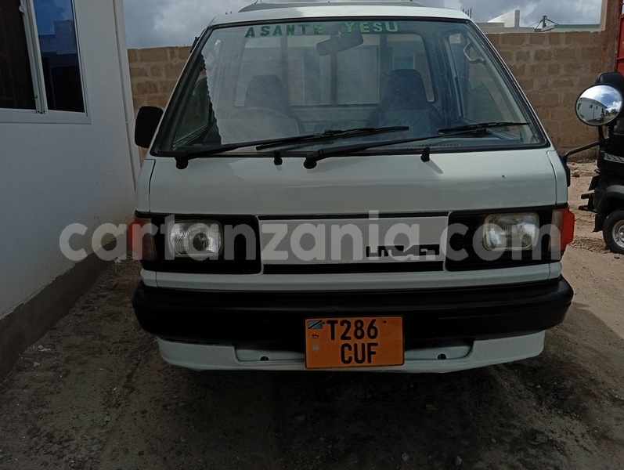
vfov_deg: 53.2
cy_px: 235
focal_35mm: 26
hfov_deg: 67.2
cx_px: 312
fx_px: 469
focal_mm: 3.96
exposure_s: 1/374
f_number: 1.8
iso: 50
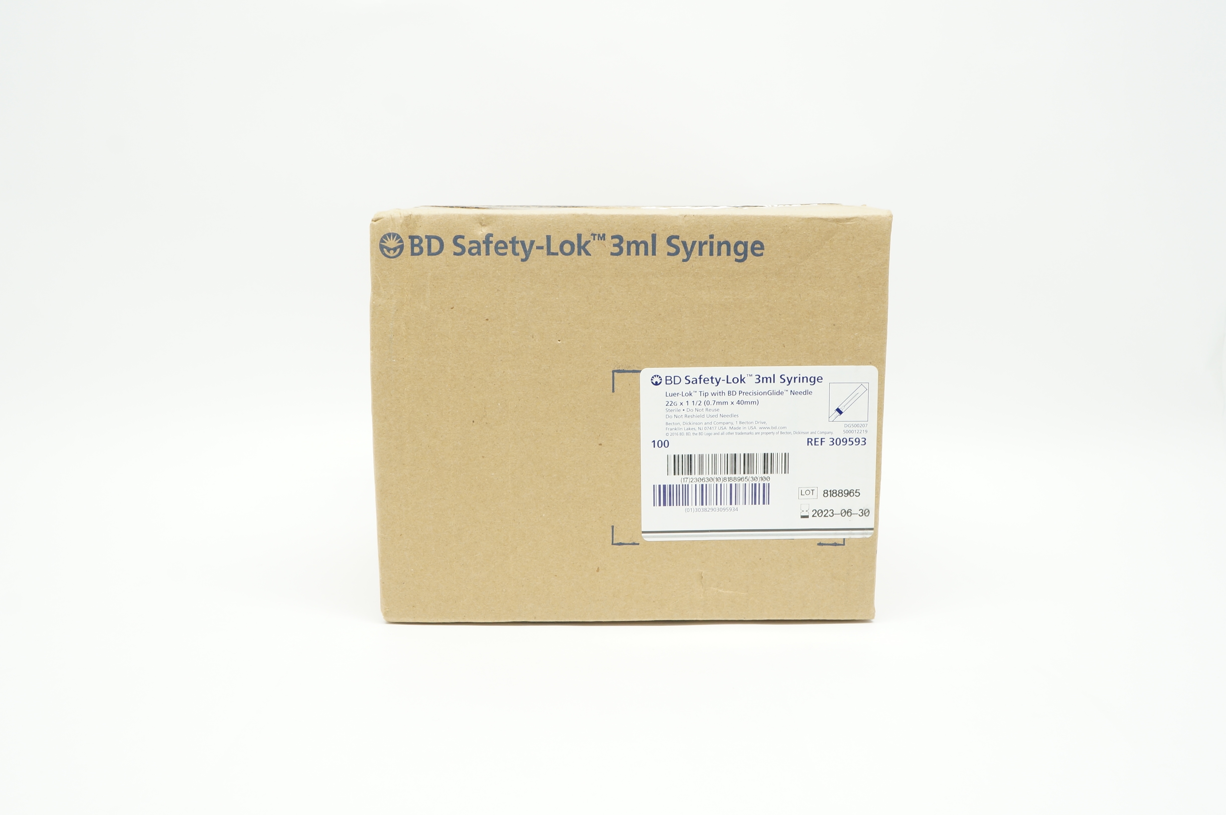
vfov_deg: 39.9
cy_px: 408
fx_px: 1123
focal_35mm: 33
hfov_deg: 57.3
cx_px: 613
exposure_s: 1/15
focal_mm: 22
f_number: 9
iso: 400
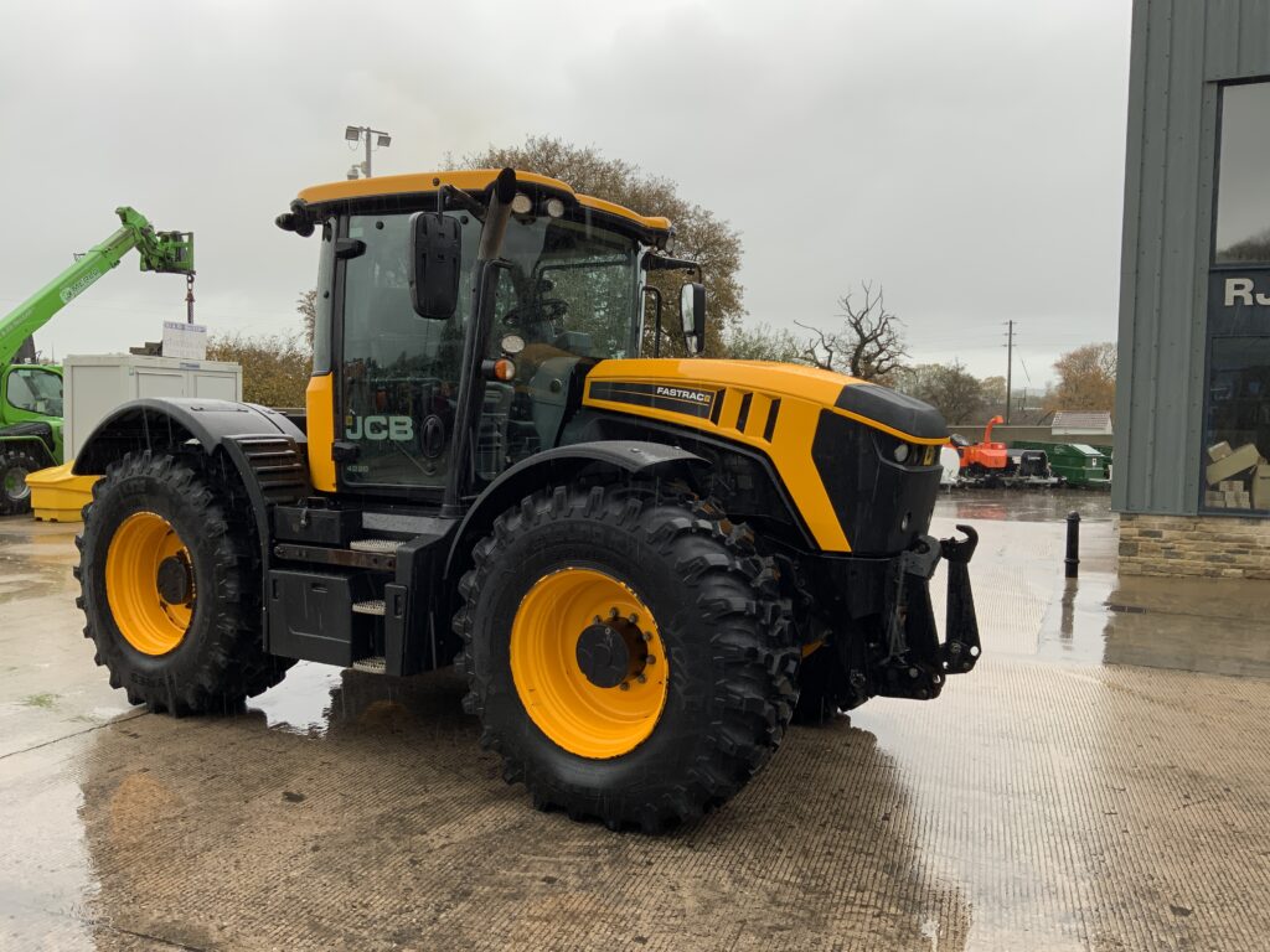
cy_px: 476
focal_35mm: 29
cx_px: 635
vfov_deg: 48.2
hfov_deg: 61.7
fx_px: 1064
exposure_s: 1/134
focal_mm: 3
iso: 16
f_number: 1.8
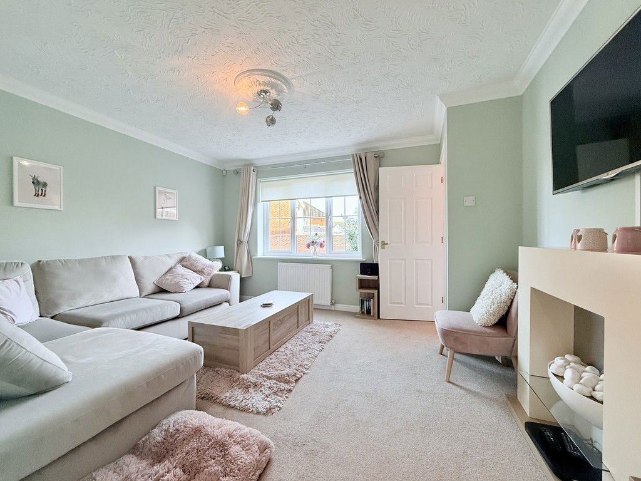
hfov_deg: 102.1
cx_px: 320
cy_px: 240
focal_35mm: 14
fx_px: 259
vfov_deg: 85.7
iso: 200
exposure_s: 1/100
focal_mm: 2.22
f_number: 2.2
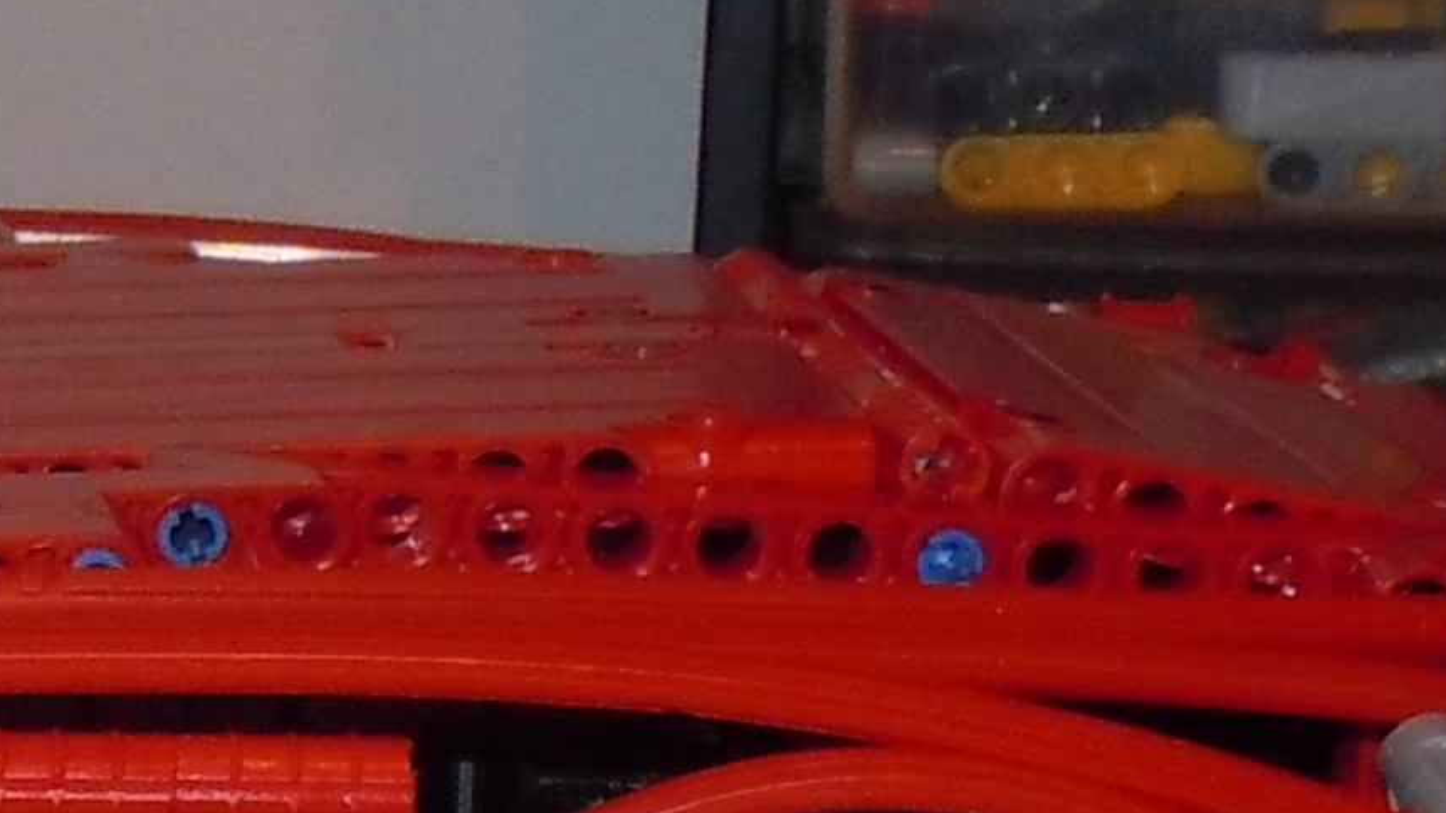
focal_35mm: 164
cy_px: 796
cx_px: -1033
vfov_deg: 7.4
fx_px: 6287
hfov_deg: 12.2
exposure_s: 1/30
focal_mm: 5.4
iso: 200
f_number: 3.5
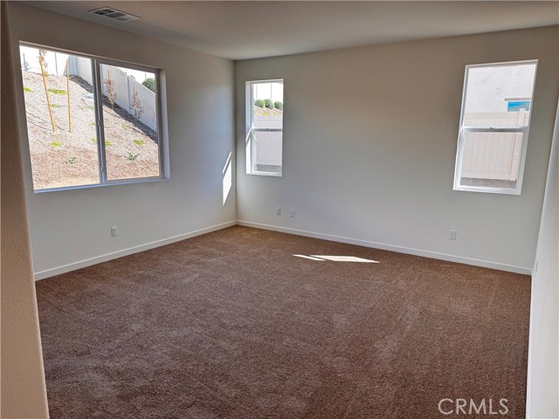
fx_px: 388
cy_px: 210
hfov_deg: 71.6
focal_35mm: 24
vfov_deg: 56.8
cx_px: 280
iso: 100
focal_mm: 6.76
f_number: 1.78
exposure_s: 1/166
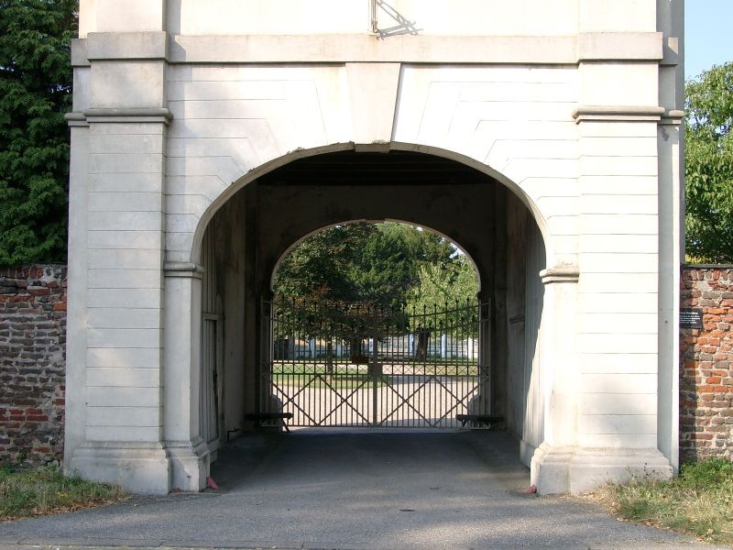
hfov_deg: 42.1
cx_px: 366
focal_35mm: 45
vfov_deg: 32.2
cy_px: 275
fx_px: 953
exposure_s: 1/270
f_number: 4
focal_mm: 9.29
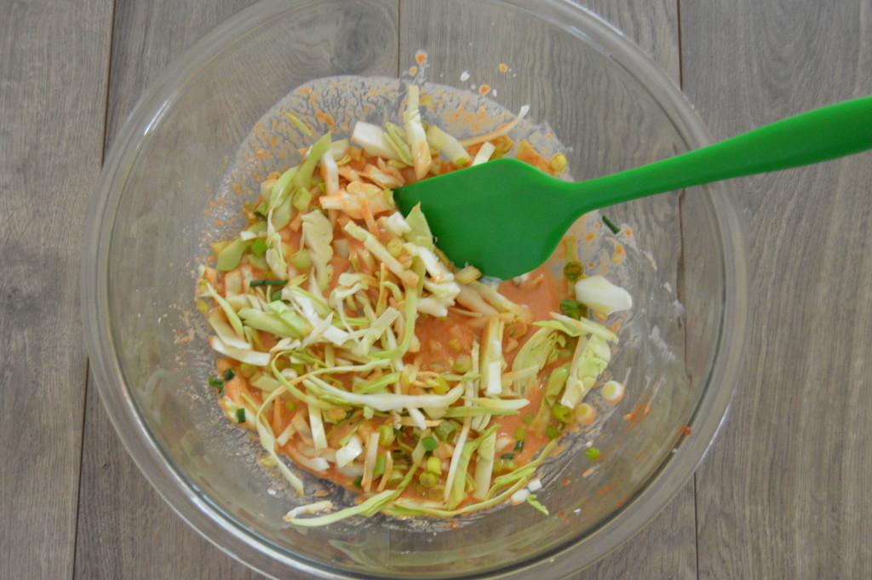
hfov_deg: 37.9
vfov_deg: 25.7
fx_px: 1271
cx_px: 436
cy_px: 290
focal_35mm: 52
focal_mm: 35
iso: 2500
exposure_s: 1/60
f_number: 4.5
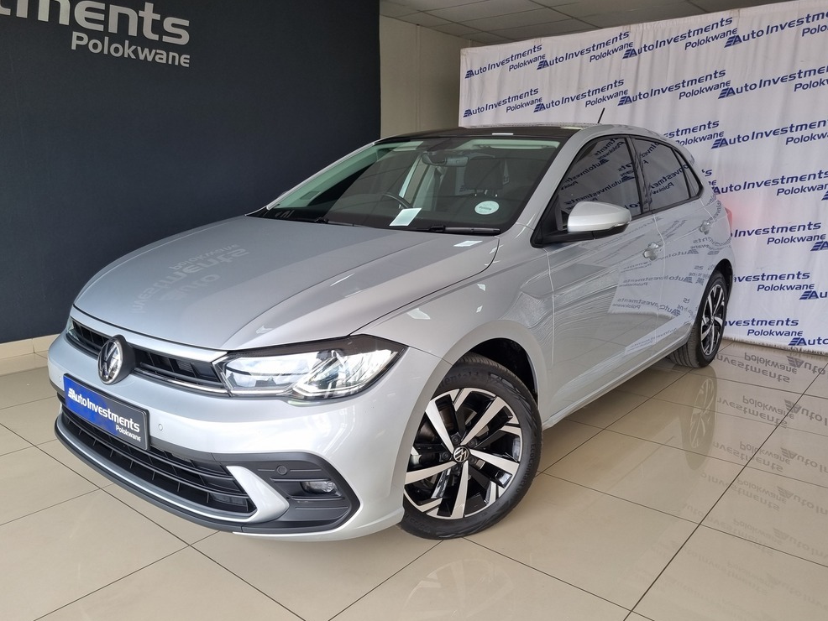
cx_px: 410
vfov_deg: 51.4
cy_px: 321
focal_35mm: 27
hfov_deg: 65.3
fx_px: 646
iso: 50
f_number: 1.8
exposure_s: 1/164
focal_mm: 5.4
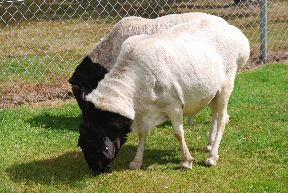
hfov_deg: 19.4
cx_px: 144
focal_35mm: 105
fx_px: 841
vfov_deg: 13.1
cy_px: 96
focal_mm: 70
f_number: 5.6
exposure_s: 1/500
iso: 125
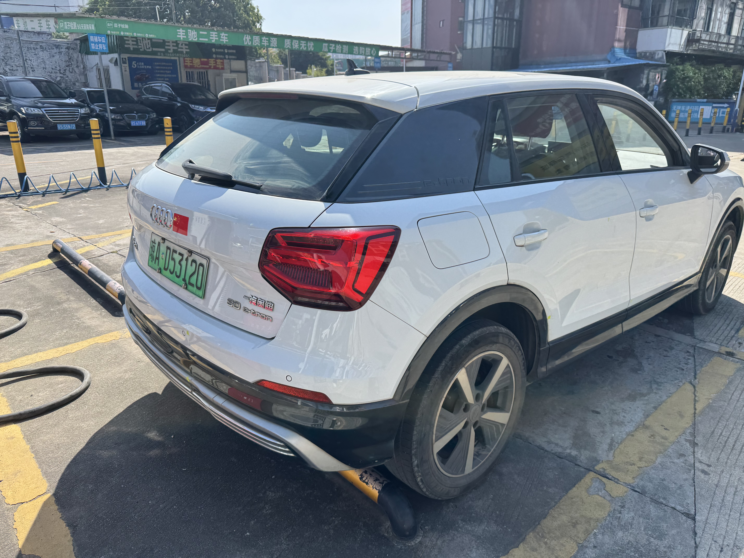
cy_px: 279
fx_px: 516
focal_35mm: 24
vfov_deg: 56.8
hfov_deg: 71.6
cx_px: 372
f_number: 1.78
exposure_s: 1/2833
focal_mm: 6.76
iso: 80
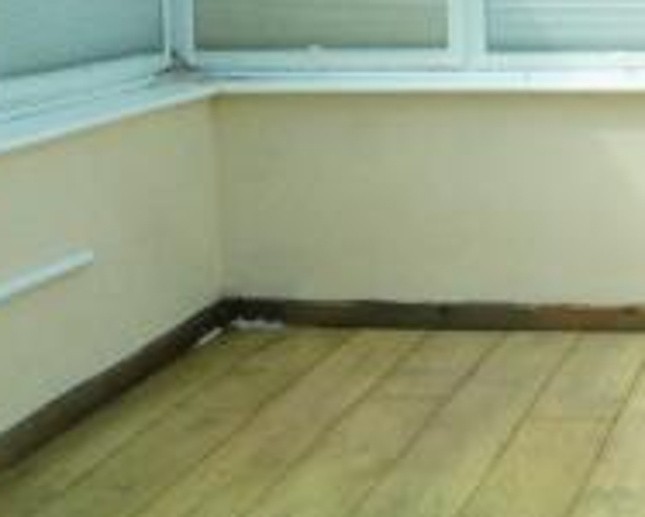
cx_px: 728
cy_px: 10
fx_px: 1471
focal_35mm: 77
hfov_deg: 23.1
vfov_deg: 19.4
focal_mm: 10
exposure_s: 1/160
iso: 3200
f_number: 22
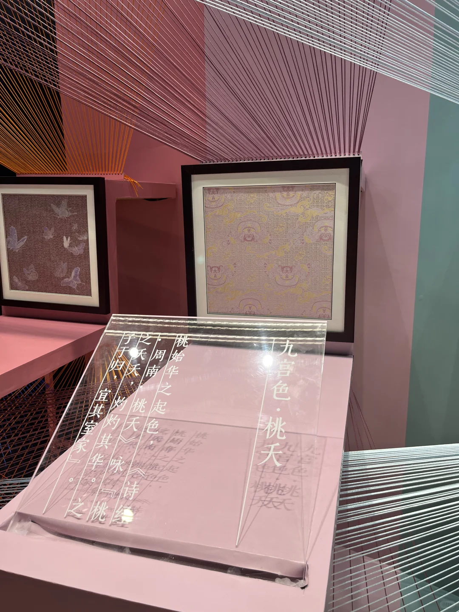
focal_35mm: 26
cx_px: 230
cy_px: 306
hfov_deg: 53.1
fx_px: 460
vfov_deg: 67.3
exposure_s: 1/120
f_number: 1.6
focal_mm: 5.1
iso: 32
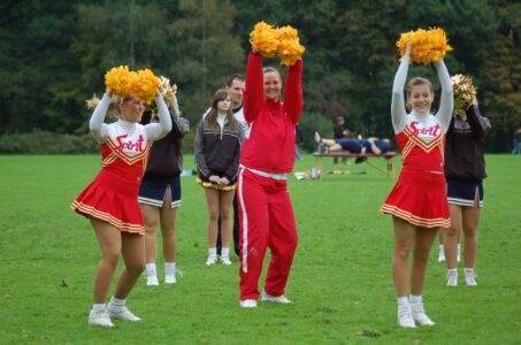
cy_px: 172
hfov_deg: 11.4
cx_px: 260
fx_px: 2600
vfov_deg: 7.6
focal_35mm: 180
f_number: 4.2
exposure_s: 1/500
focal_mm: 120
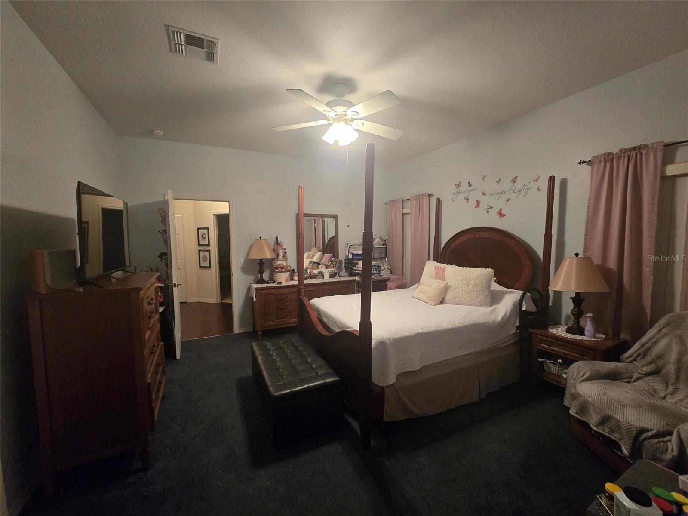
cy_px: 258
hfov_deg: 106.2
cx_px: 344
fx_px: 258
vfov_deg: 89.9
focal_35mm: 13
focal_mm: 2.2
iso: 640
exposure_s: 1/60
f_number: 2.2
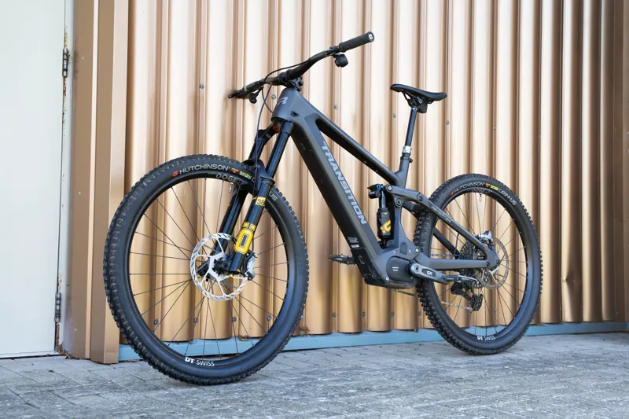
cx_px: 314
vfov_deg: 26.0
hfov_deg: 38.2
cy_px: 210
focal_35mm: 52
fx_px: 908
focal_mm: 52
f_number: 4.5
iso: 320
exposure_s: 1/250
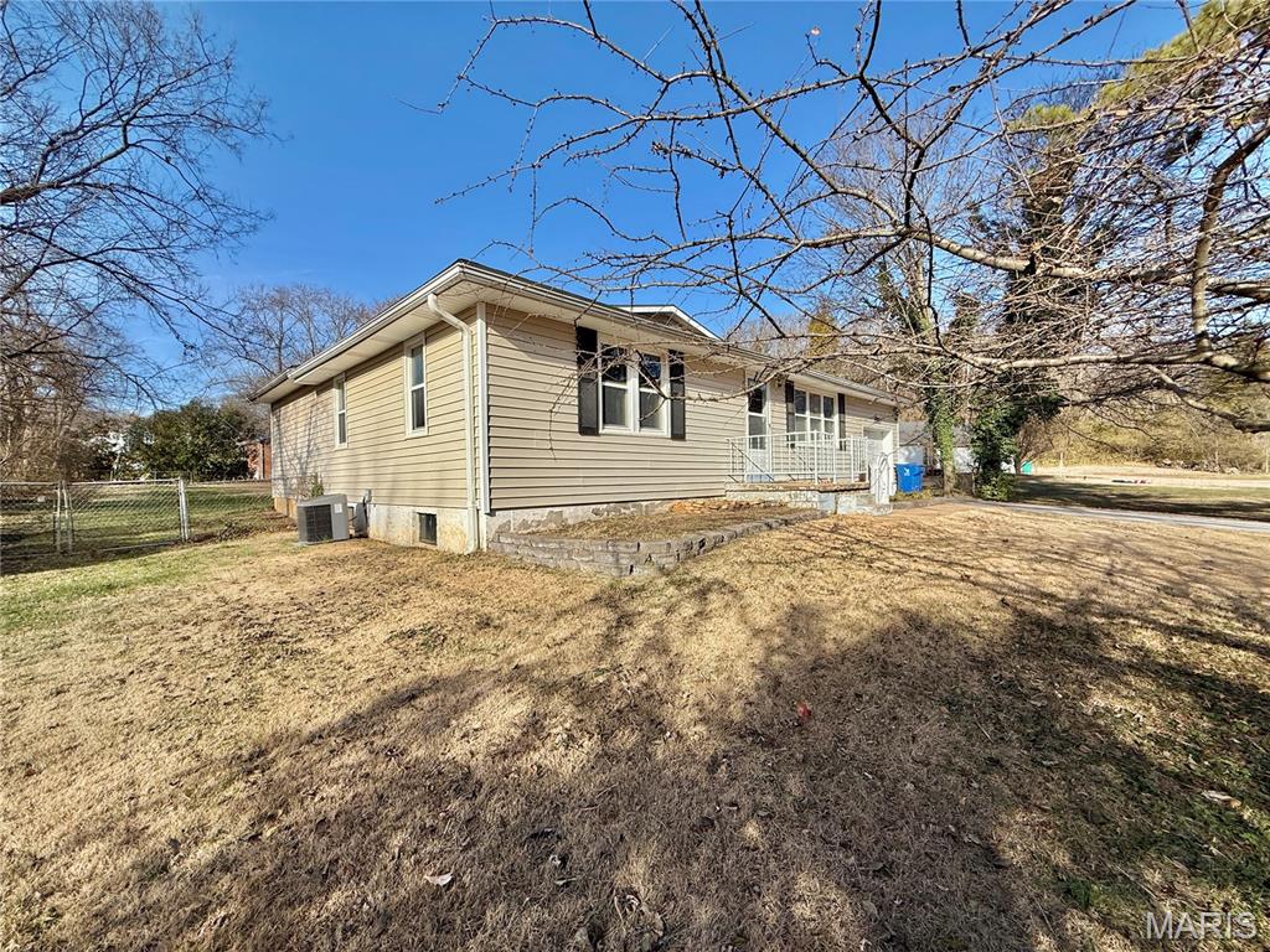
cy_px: 476
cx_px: 635
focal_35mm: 14
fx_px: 514
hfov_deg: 102.1
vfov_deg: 85.7
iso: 50
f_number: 2.2
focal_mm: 2.22
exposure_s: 1/2410
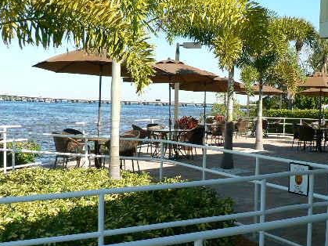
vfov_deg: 26.5
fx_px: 521
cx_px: 237
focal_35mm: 55
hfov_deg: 34.4
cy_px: 128
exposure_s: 1/320
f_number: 4
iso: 80
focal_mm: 6
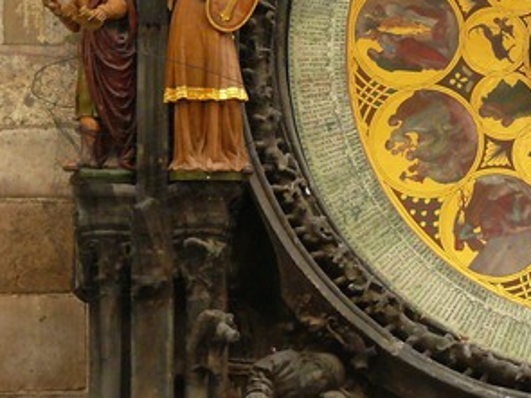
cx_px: 554
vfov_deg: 5.1
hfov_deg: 6.8
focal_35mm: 292
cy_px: 43
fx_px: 4477
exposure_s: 1/125
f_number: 3.6
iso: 320
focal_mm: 24.4
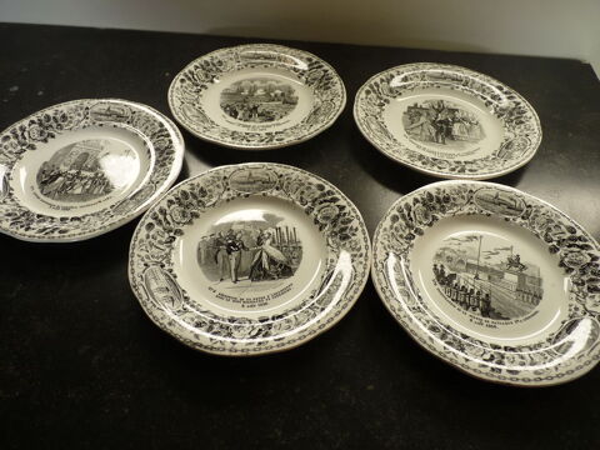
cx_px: 300
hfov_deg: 65.3
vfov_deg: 51.4
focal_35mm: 27
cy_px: 225
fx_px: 468
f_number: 2.8
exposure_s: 1/80
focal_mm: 4.8
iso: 80
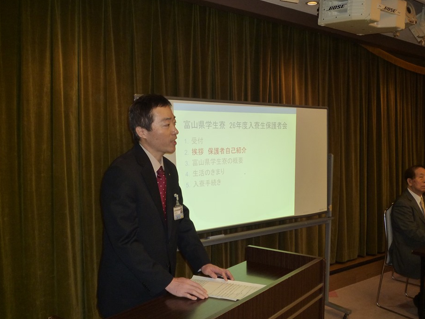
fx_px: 454
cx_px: 229
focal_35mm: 37
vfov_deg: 38.7
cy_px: 168
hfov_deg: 50.1
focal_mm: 5.8
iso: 200
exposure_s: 1/30
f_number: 3.6
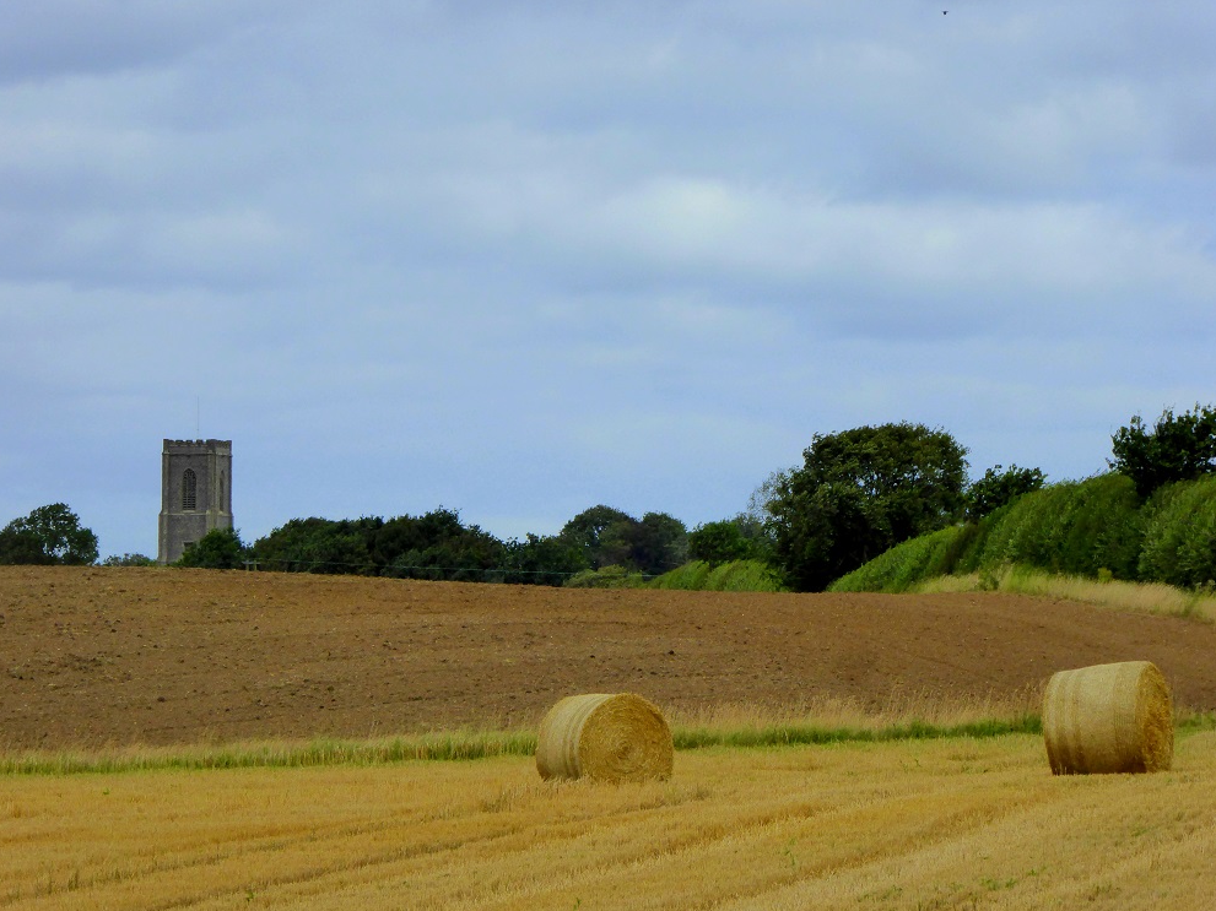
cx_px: 610
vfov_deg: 6.6
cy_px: 457
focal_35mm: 224
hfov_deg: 8.8
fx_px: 7868
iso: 200
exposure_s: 1/640
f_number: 5.6
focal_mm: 35.8
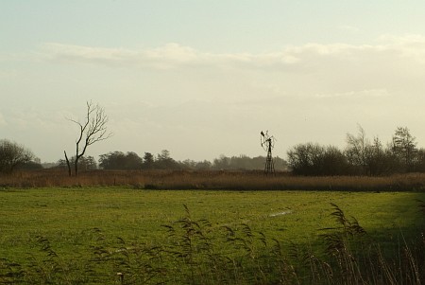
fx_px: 1099
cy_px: 142
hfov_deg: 21.9
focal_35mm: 93
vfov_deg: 14.7
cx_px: 212
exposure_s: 1/750
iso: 400
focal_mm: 62
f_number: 9.5
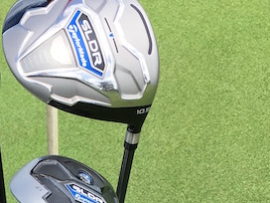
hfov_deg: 15.8
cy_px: 287
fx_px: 944
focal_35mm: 121
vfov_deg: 11.8
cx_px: -24
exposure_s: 1/693
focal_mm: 4.15
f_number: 2.2
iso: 25
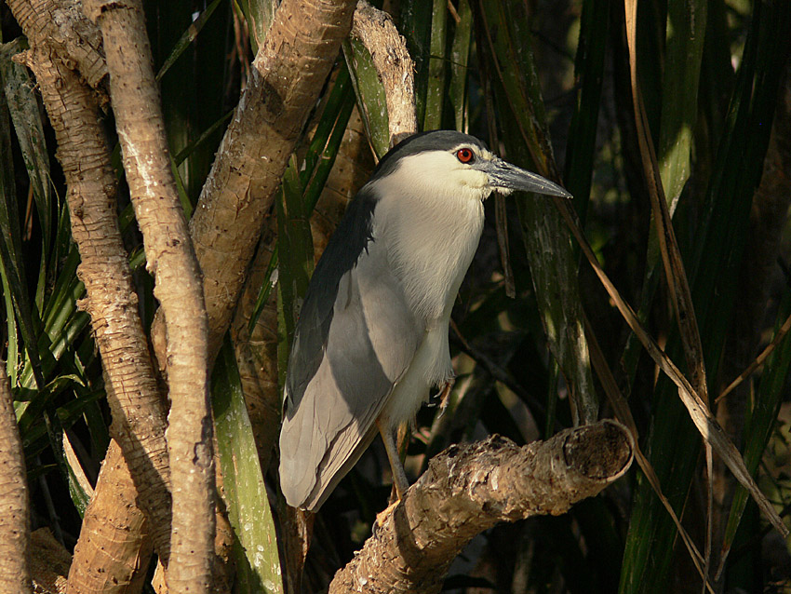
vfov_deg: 3.5
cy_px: 297
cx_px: 396
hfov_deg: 4.7
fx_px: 9600
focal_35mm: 420
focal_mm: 88.8
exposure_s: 1/800
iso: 80
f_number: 3.7
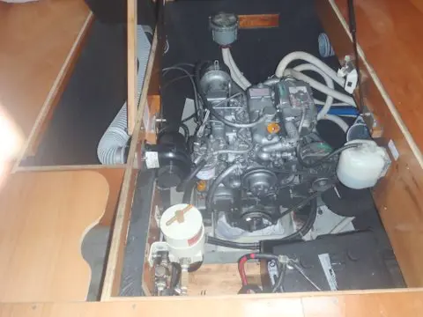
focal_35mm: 28
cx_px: 212
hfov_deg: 63.4
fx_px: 342
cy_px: 158
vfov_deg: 49.7
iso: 100
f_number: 3.5
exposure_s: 1/30
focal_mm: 5
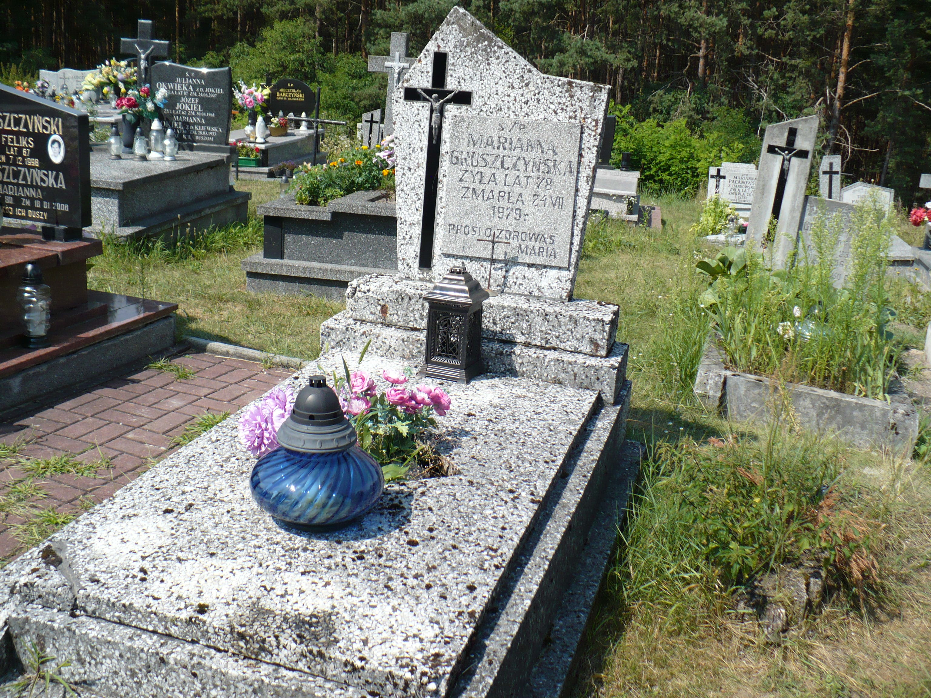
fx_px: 995
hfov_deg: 50.1
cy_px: 349
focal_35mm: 37
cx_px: 466
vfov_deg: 38.7
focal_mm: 6.1
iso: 100
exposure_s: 1/1300
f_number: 2.8
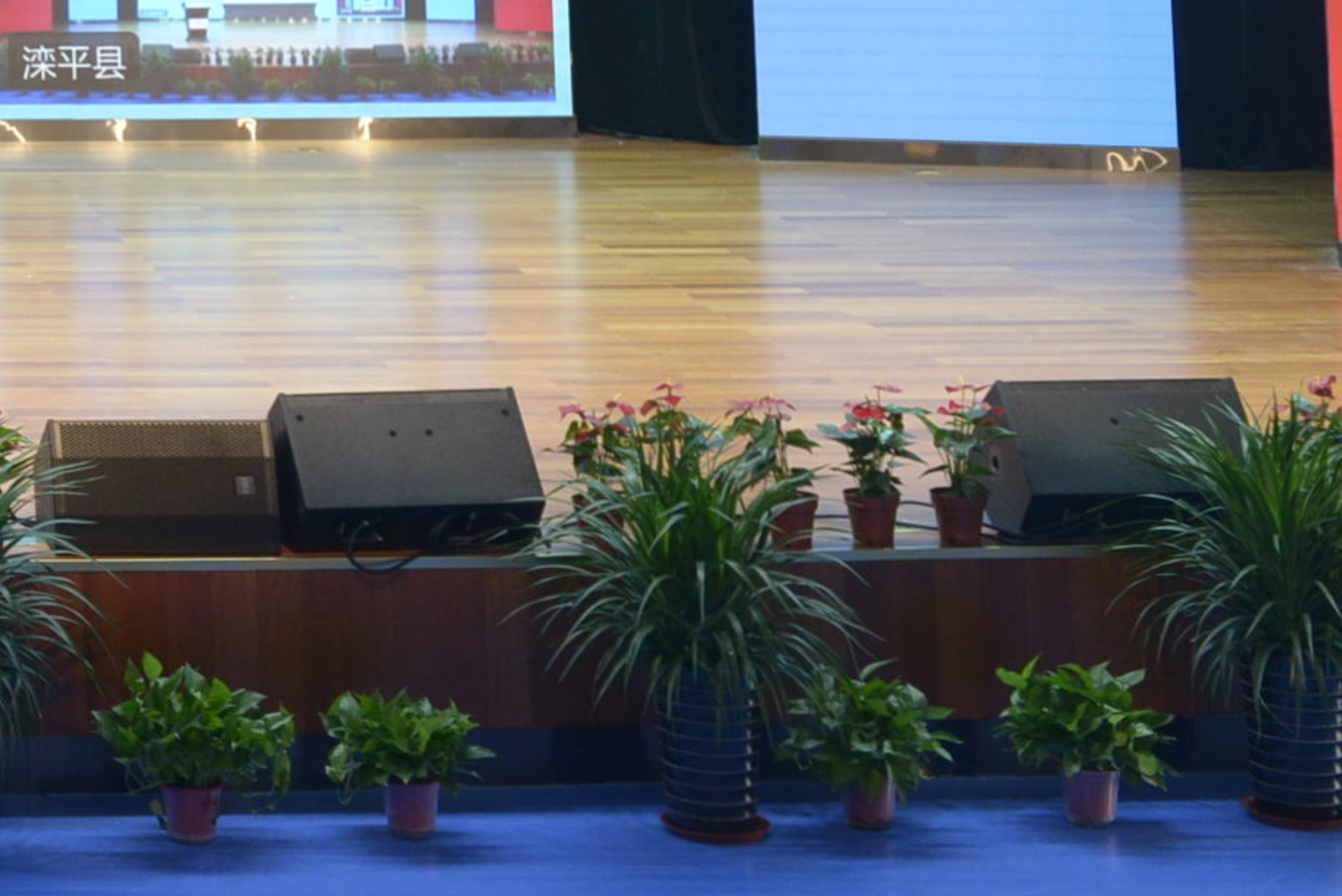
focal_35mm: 117
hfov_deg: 15.8
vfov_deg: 10.8
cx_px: -789
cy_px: -862
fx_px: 4363
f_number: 7.1
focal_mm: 29
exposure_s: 1/100
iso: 900
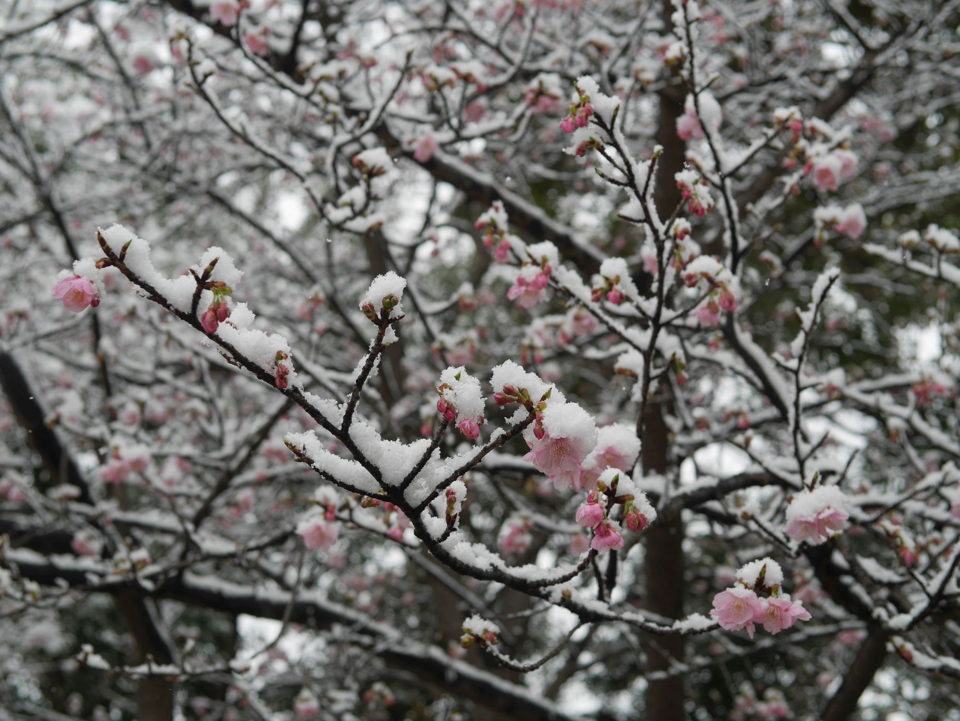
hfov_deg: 38.2
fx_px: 1387
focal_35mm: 50
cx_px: 480
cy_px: 360
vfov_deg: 29.1
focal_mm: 25
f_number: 3.2
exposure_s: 1/640
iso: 200
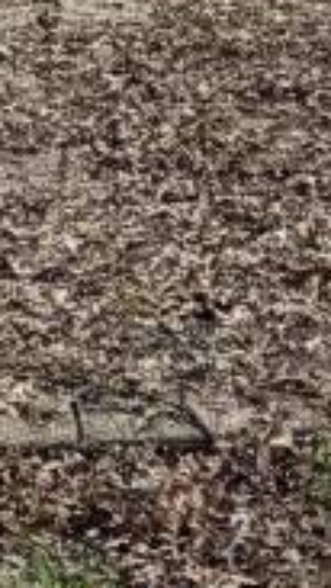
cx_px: 32
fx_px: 1950
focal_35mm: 125
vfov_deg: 14.0
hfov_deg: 9.7
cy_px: -644
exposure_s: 1/388
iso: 50
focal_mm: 2.22
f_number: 2.2
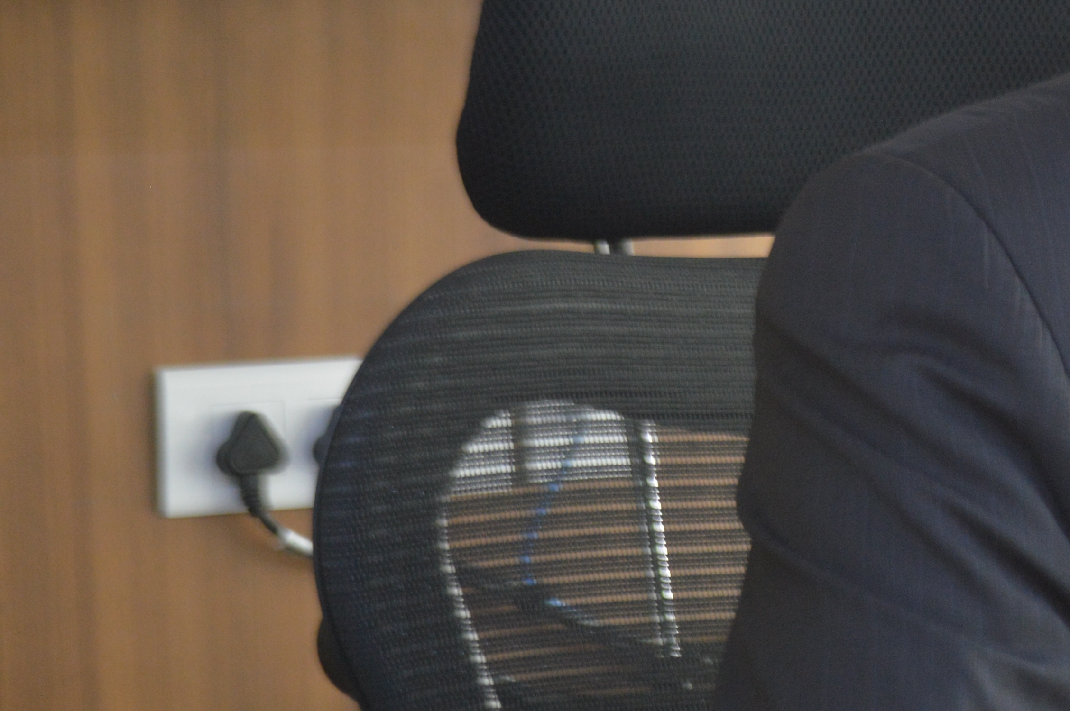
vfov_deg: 9.5
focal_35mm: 144
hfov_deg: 13.7
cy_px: 137
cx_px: 1426
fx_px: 4276
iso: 560
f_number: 5
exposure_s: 1/15
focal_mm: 36
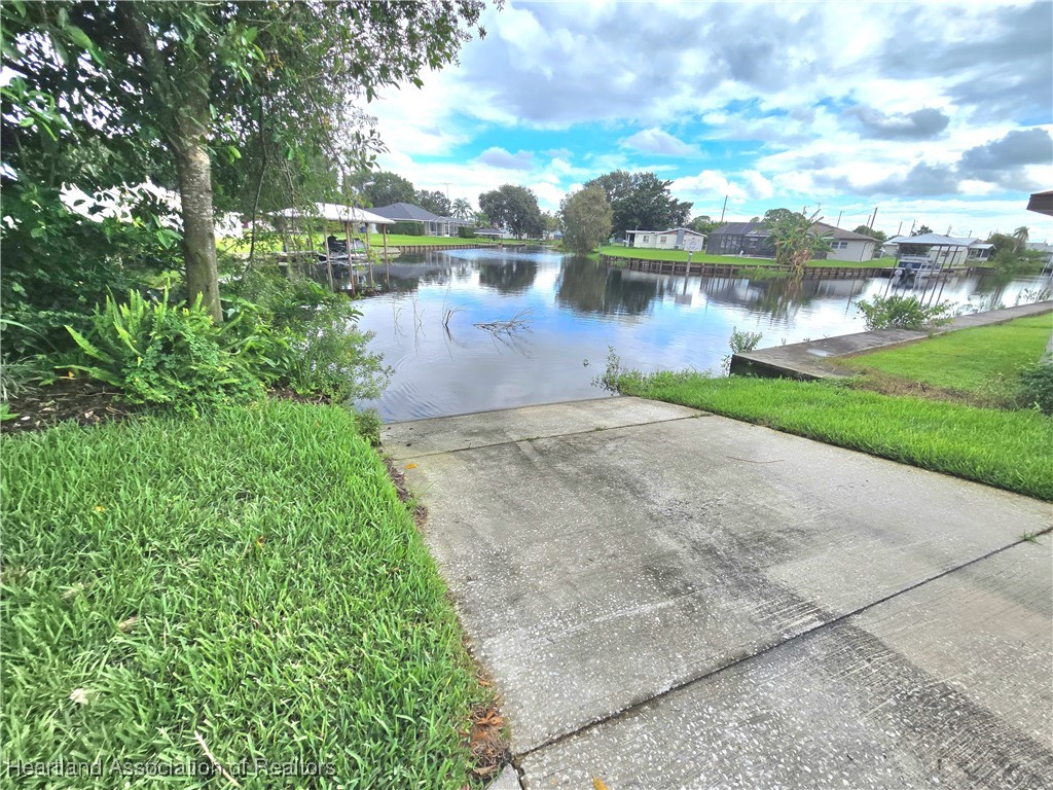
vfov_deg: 89.9
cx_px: 526
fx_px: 395
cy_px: 395
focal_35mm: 13
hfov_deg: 106.2
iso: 50
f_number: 2.2
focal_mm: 2.2
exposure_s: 1/2000
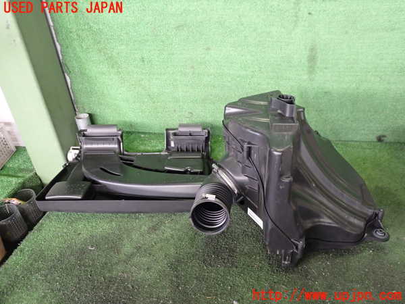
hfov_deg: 60.0
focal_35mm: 30
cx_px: 202
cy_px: 152
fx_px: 351
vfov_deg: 46.8
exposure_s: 1/30
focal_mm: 5.4
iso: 320
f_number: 2.3
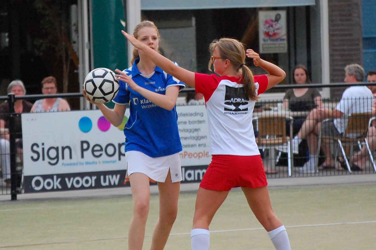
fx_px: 1722
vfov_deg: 8.3
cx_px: 188
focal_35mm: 165
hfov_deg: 12.5
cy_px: 125
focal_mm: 110
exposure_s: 1/1250
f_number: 4.8
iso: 1600
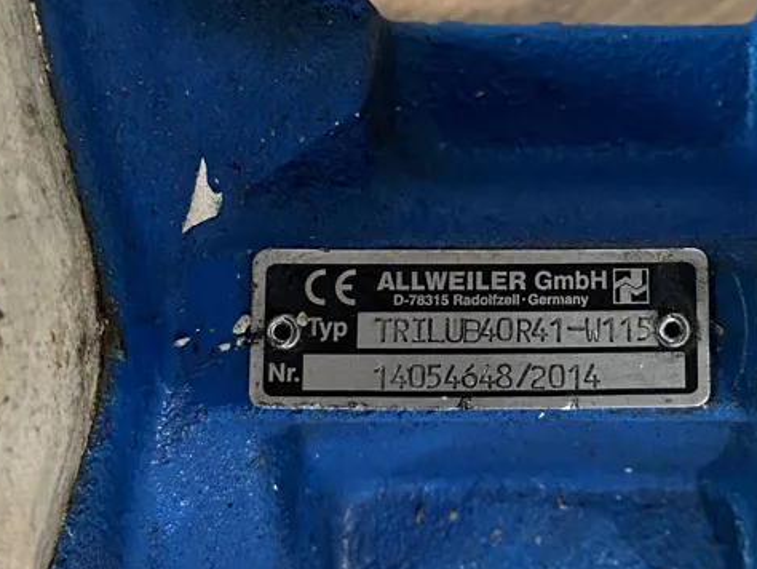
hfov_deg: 53.3
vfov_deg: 41.8
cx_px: 473
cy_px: 292
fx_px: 744
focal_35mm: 34
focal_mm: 4.25
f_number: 1.8
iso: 250
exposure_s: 1/50
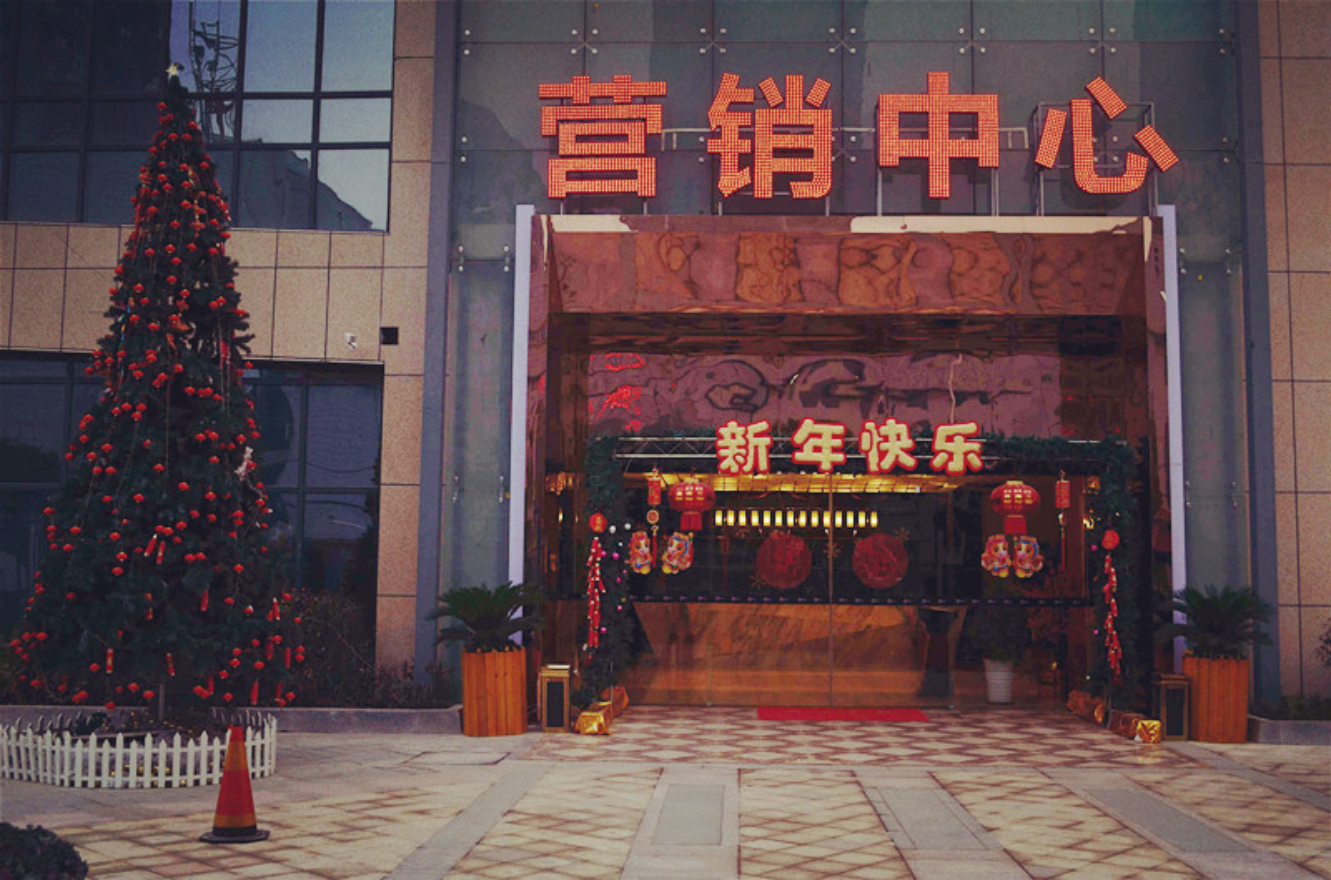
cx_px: 666
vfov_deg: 34.0
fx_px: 1438
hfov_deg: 49.7
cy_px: 440
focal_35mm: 39
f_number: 8
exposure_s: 1/40
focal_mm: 26
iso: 100
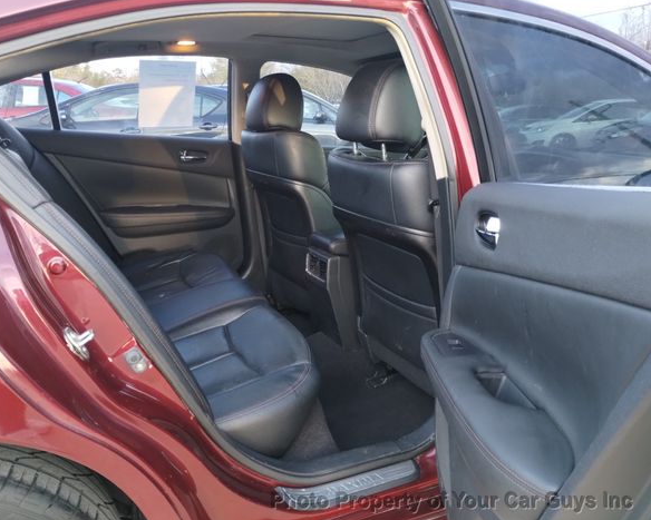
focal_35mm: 30
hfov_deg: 58.8
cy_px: 256
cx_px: 313
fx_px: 578
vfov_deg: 48.5
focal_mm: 4.27
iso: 425
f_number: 1.8
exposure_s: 1/30
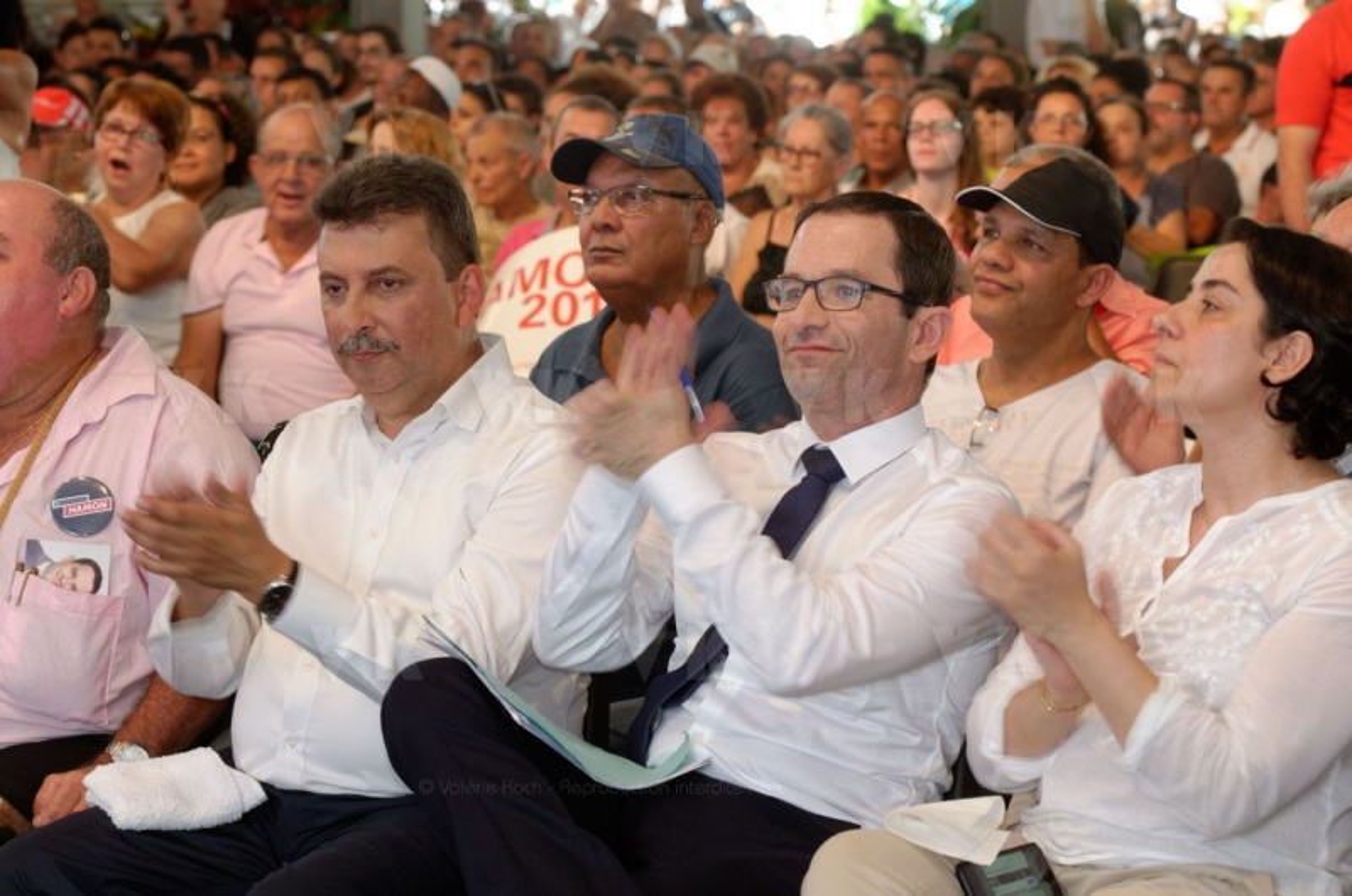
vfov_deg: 10.6
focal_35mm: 129
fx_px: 4835
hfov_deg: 15.9
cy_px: 448
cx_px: 676
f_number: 5.6
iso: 400
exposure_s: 1/15
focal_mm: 86
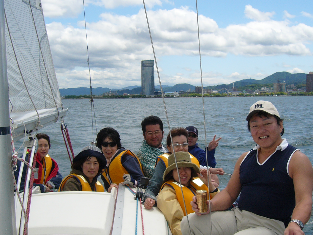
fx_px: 434
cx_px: 157
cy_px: 136
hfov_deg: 39.7
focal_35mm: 48
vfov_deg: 30.2
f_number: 8
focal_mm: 5.8
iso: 100
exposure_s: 1/400
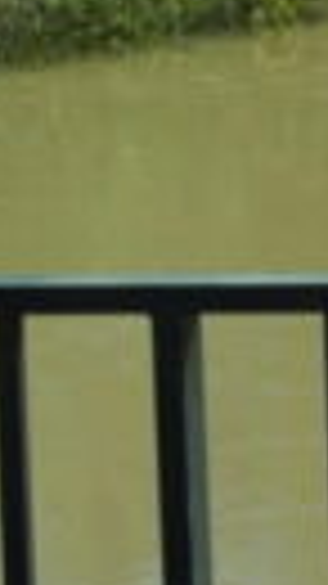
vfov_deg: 9.6
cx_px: 1842
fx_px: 3437
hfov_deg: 4.4
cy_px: -18
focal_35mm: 222
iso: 200
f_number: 10
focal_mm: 18
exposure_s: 1/500
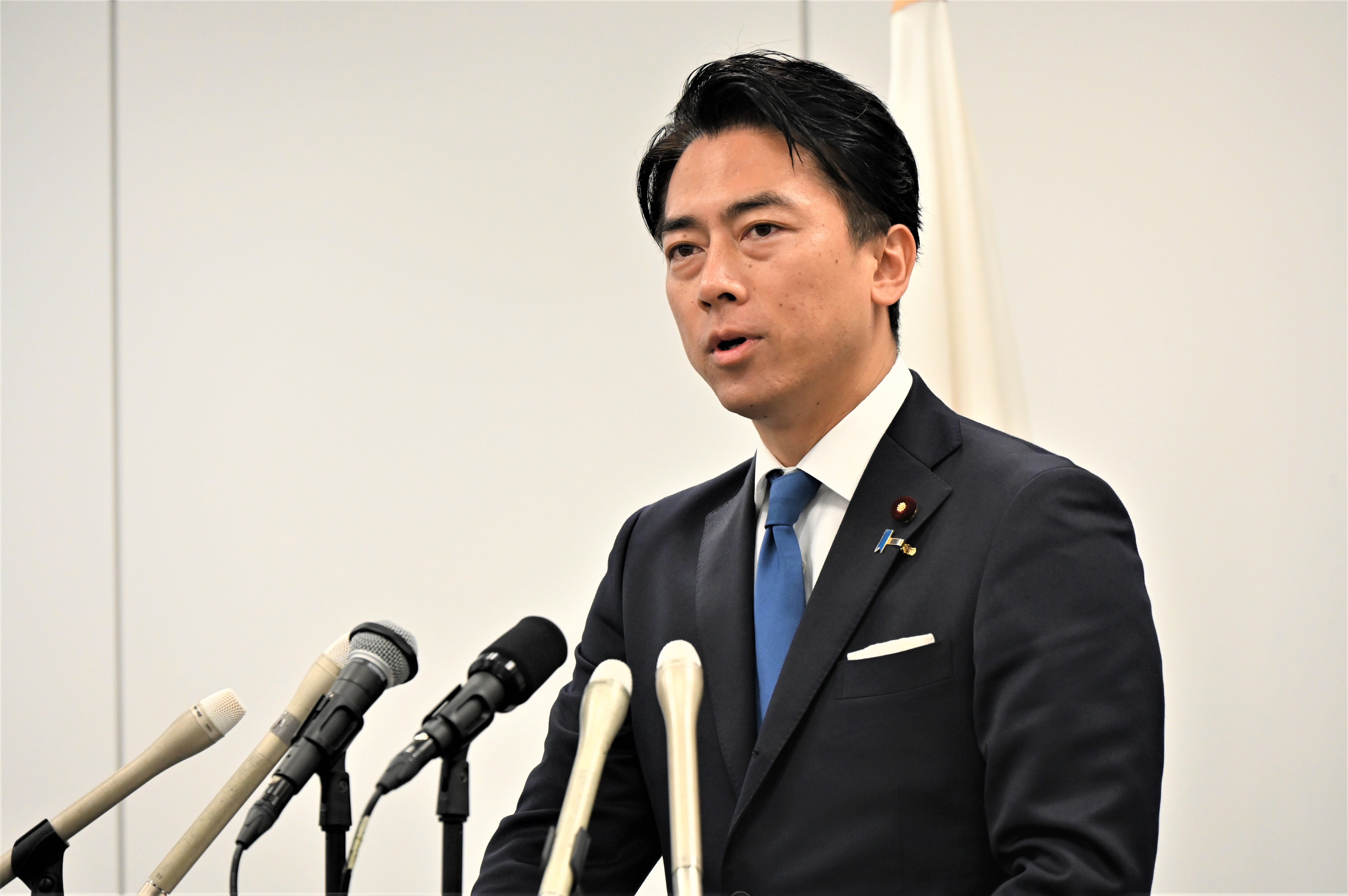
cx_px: 674
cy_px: 448
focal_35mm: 200
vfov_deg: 6.9
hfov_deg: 10.3
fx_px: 7484
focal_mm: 200
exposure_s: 1/200
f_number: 6.3
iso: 2800
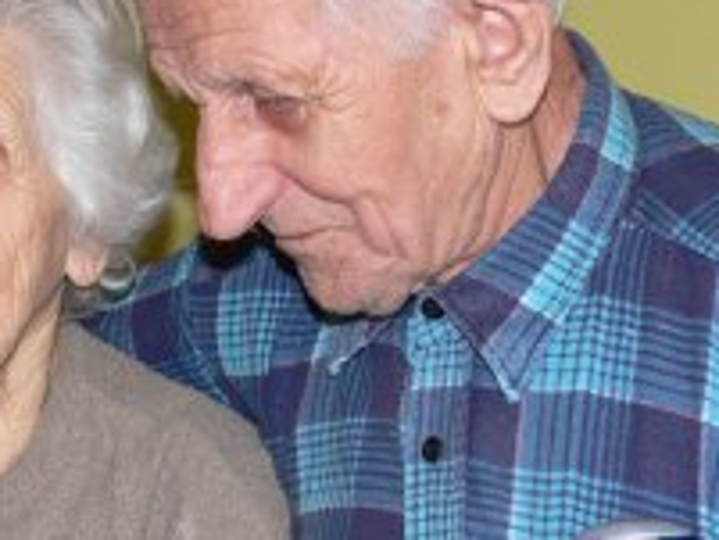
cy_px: 456
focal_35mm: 96
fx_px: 1995
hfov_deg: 20.1
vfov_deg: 15.3
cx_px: 114
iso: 100
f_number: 2.8
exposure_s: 1/30
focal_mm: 7.4
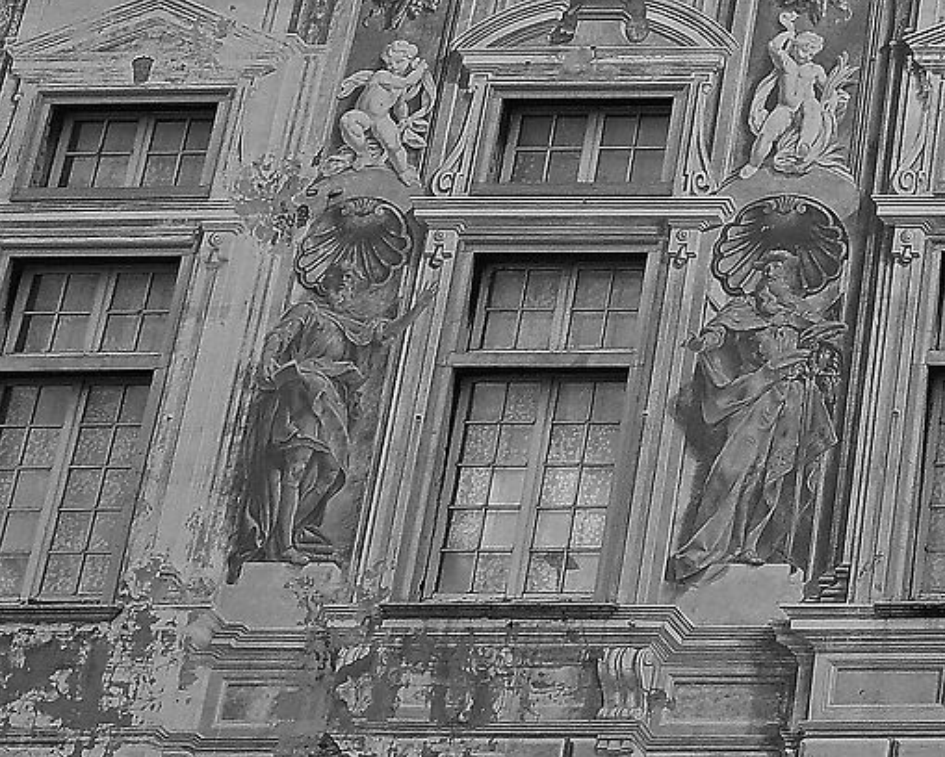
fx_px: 2413
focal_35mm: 86
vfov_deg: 17.7
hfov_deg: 17.6
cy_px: 139
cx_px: 1738
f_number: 8
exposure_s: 1/400
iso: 400
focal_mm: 13
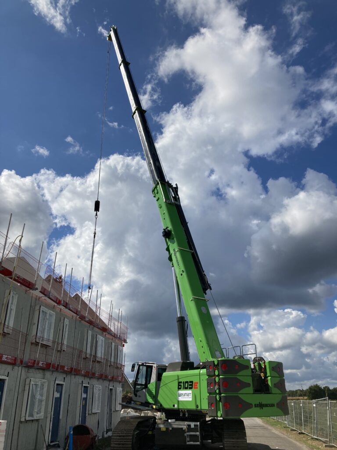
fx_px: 363
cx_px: 168
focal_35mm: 28
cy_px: 225
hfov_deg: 49.7
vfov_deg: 63.4
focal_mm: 3.99
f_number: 1.8
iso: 25
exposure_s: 1/5348
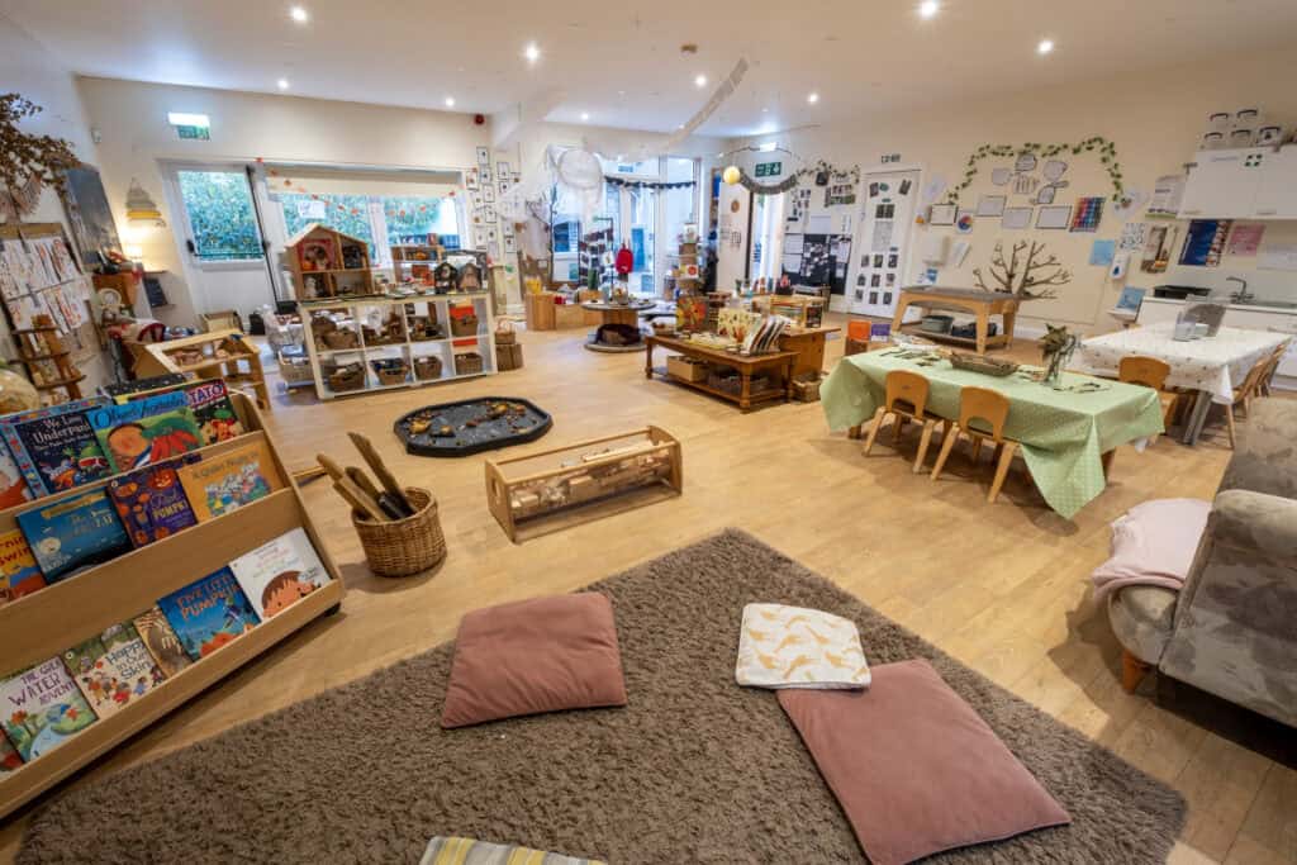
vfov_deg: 77.3
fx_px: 540
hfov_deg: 100.4
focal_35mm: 15
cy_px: 432
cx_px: 648
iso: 200
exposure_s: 2
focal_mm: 10
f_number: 10
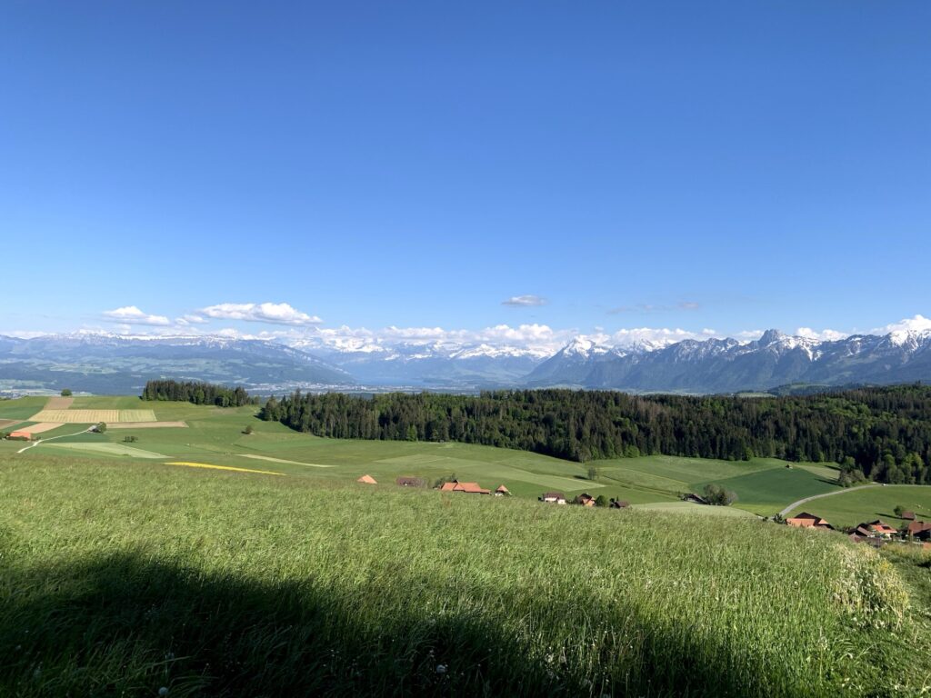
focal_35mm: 26
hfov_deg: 67.3
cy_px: 349
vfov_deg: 53.1
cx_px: 466
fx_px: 699
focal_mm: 4.25
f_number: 1.8
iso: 25
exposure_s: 1/2364
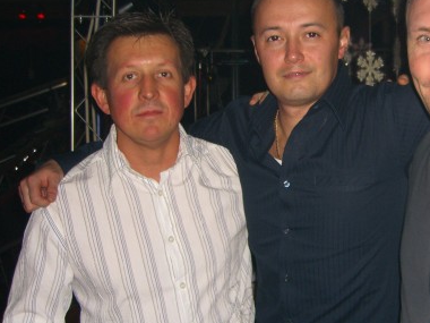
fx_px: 745
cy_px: 151
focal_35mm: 60
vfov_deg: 24.4
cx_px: 317
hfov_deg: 31.7
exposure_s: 1/60
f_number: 2.8
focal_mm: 7.9
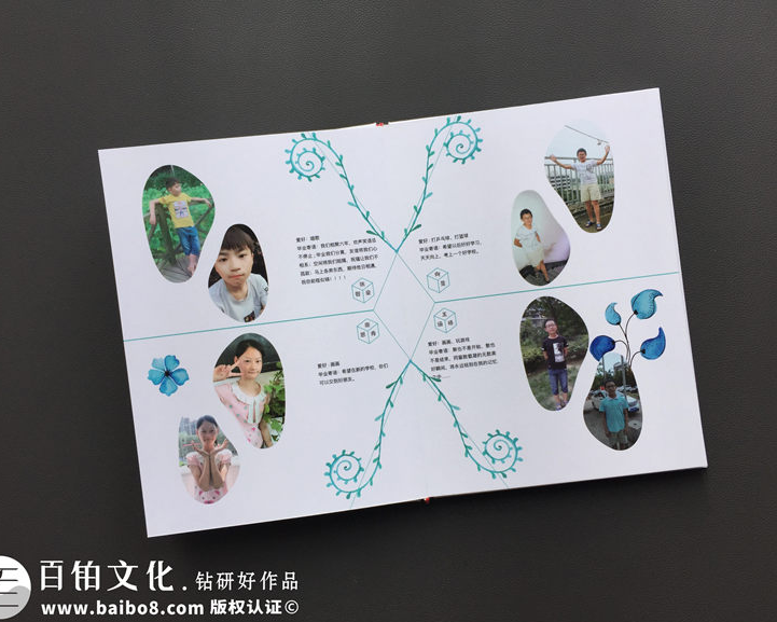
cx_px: 376
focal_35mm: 31
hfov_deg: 57.2
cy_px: 310
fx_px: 713
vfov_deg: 47.1
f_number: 2.2
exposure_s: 1/126
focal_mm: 4.15
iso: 32
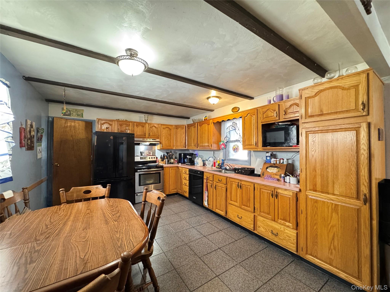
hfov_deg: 102.1
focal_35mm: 14
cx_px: 195
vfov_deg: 85.7
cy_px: 146
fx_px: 158
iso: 1000
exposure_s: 1/40
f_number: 2.2
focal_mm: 2.22
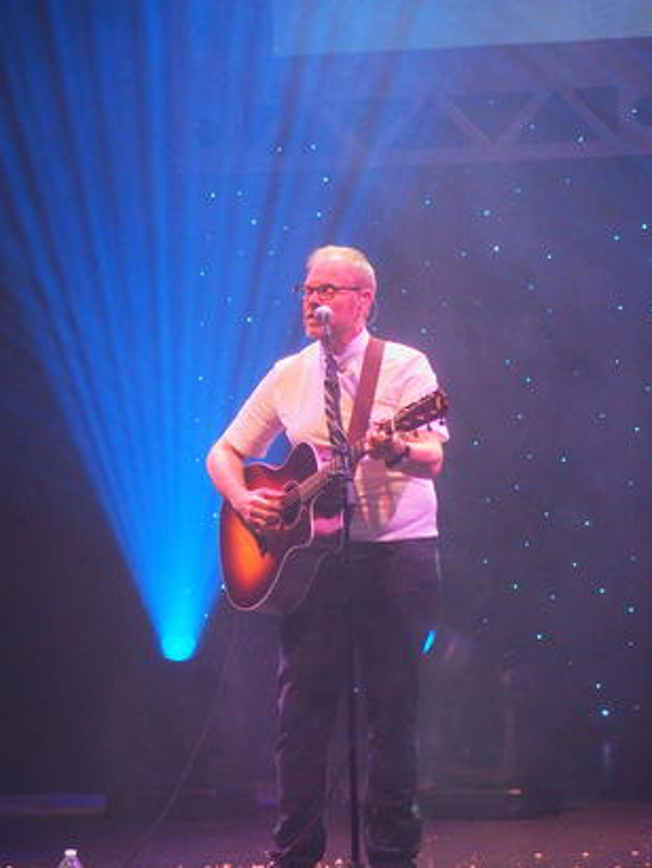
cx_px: 320
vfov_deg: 6.7
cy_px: 464
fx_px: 7426
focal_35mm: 296
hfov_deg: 5.0
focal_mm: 56.7
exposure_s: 1/80
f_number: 2.8
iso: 800
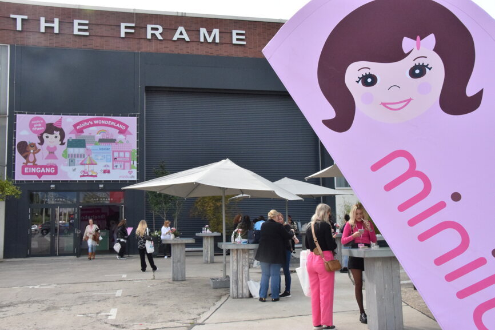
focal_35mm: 36
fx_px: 495
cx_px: 248
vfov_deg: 36.9
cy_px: 165
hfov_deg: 53.1
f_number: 14
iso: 2000
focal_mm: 24
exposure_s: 1/800
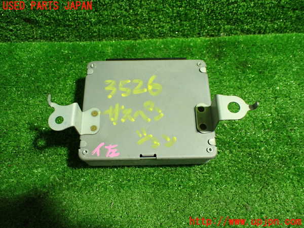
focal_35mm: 30
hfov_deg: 60.0
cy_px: 114
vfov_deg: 46.8
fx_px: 263
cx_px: 152
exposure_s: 1/100
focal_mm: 5.4
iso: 800
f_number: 2.3
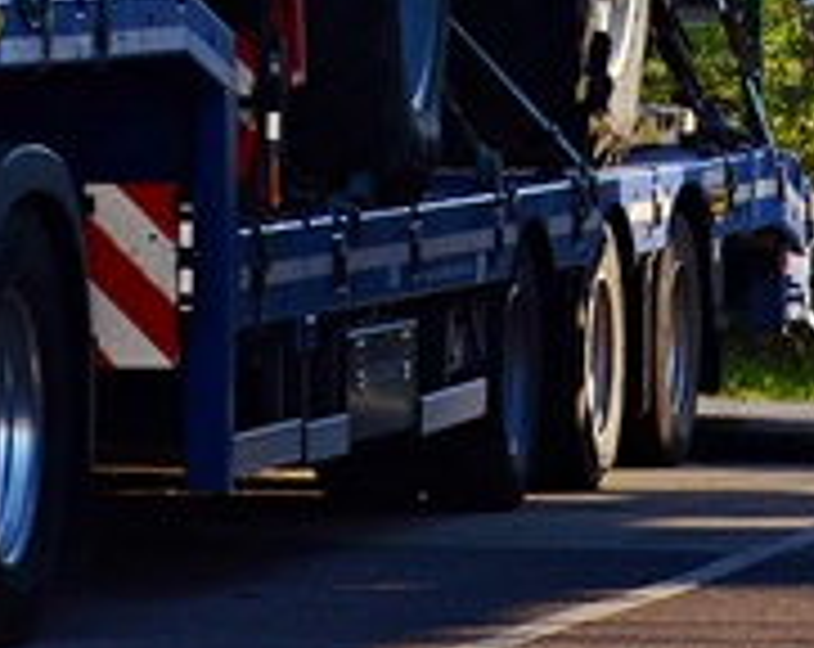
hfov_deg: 4.9
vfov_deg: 4.0
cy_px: -369
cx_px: -747
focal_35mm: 386
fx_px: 9279
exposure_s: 1/250
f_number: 13
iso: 800
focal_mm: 62
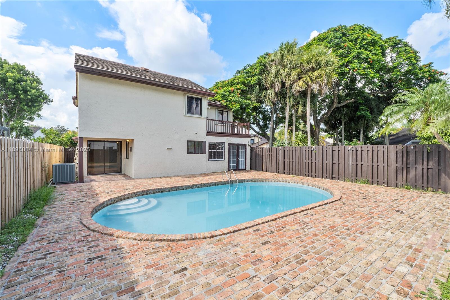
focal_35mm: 16
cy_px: 150
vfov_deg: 74.6
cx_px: 225
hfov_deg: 97.6
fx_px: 197
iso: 100
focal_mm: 10.5
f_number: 11
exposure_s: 1/80
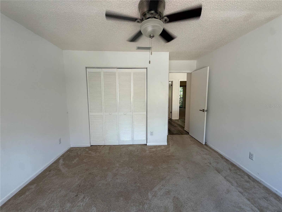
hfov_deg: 102.1
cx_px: 141
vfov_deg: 85.7
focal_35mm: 14
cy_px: 106
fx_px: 114
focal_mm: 2.22
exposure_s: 1/121
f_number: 2.2
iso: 200
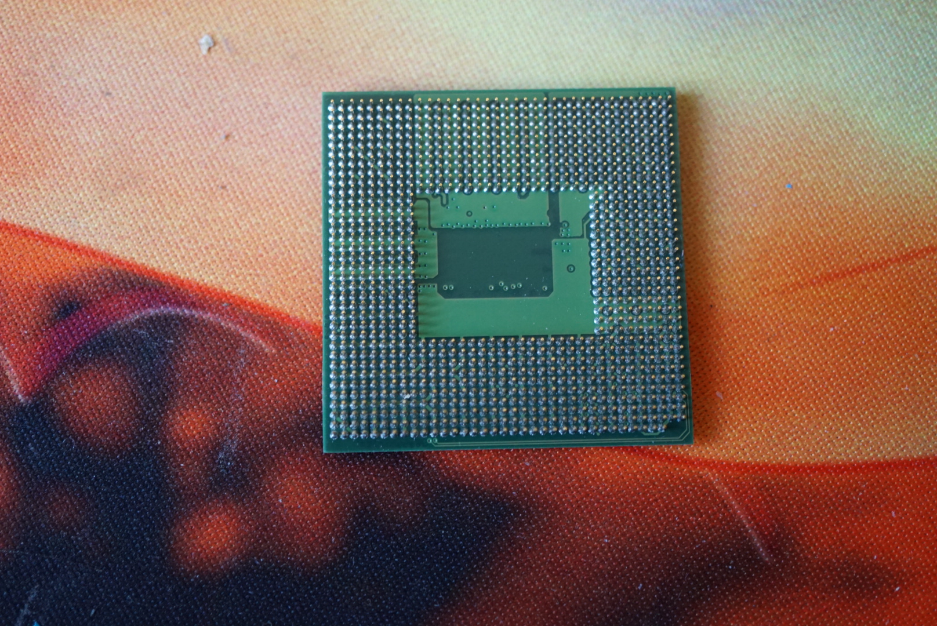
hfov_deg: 43.6
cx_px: 468
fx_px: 1172
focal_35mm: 45
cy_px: 313
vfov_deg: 29.9
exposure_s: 1/60
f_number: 3.5
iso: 1250
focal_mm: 30
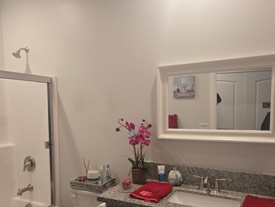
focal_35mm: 32
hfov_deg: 56.7
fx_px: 254
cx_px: 125
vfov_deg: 43.6
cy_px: 136
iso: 250
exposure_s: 1/120
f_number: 1.8
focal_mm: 5.4
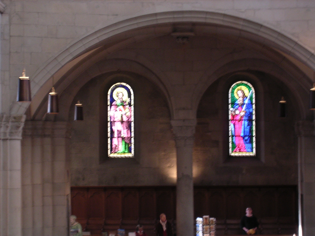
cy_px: 118
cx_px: 158
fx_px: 1046
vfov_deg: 12.9
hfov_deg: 17.1
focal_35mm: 115
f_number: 4.9
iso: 181
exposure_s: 1/4.1
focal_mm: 17.4
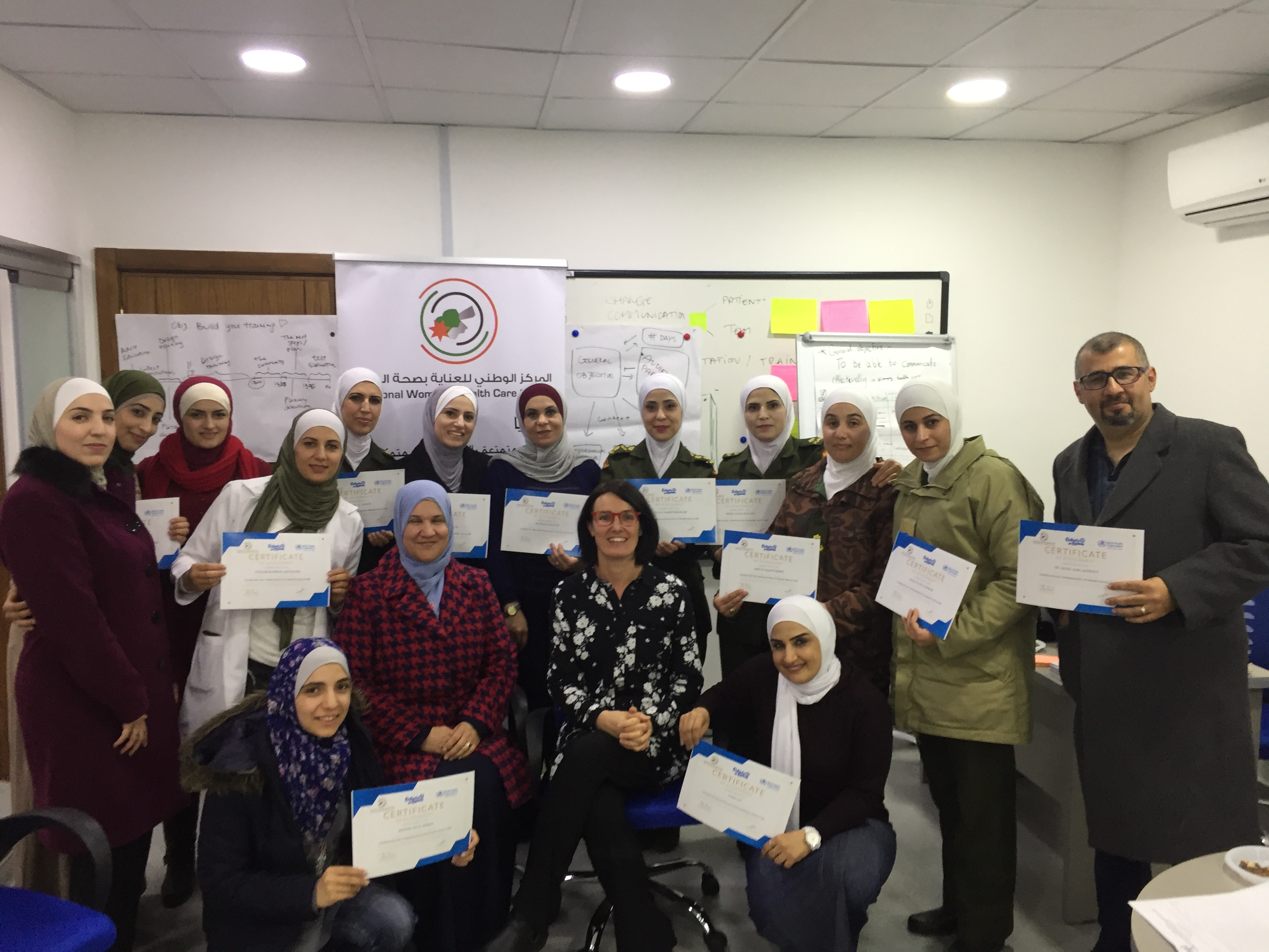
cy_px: 476
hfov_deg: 61.7
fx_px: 1063
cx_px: 634
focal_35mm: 29
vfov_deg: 48.2
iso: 100
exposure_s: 1/33
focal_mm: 4.15
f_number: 2.2
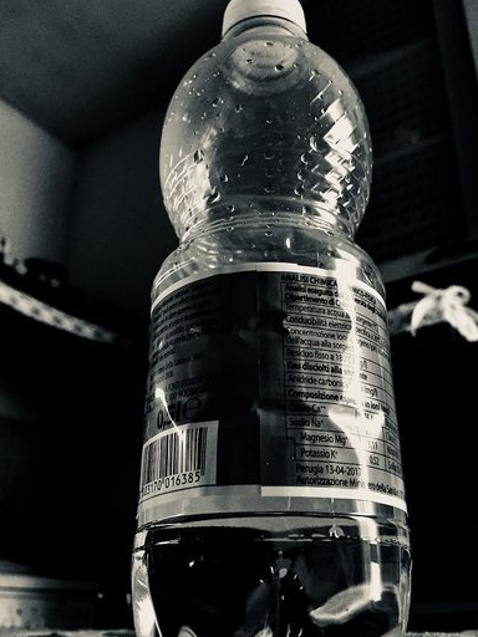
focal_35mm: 34
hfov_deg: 41.8
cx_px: 246
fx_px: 626
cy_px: 321
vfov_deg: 54.0
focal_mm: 4.15
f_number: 2.2
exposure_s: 1/33
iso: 200
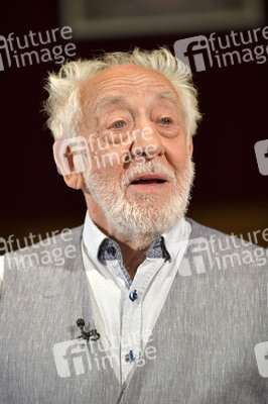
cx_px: 134
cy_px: 202
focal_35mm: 175
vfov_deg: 11.8
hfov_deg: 7.8
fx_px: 1957
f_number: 3.2
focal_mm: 175
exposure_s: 1/200
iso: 1250
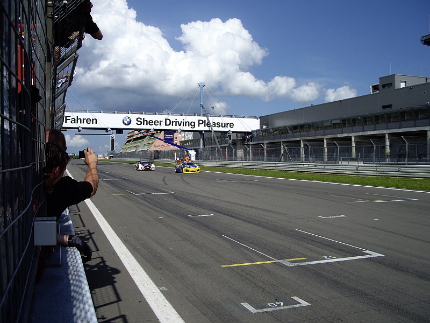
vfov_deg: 37.7
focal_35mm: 38
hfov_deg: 49.0
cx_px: 215
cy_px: 162
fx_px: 472
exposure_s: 1/500
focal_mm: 7.9
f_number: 5.6
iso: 50
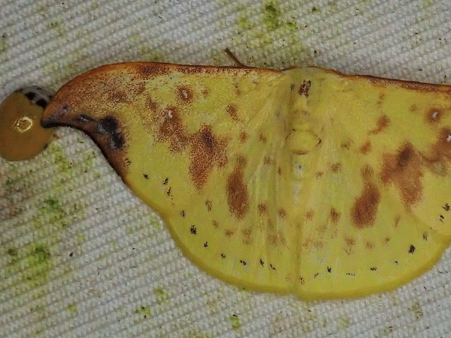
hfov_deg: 13.7
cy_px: 131
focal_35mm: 144
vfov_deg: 10.3
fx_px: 1876
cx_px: 312
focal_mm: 18
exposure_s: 1/200
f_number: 6.3
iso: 250
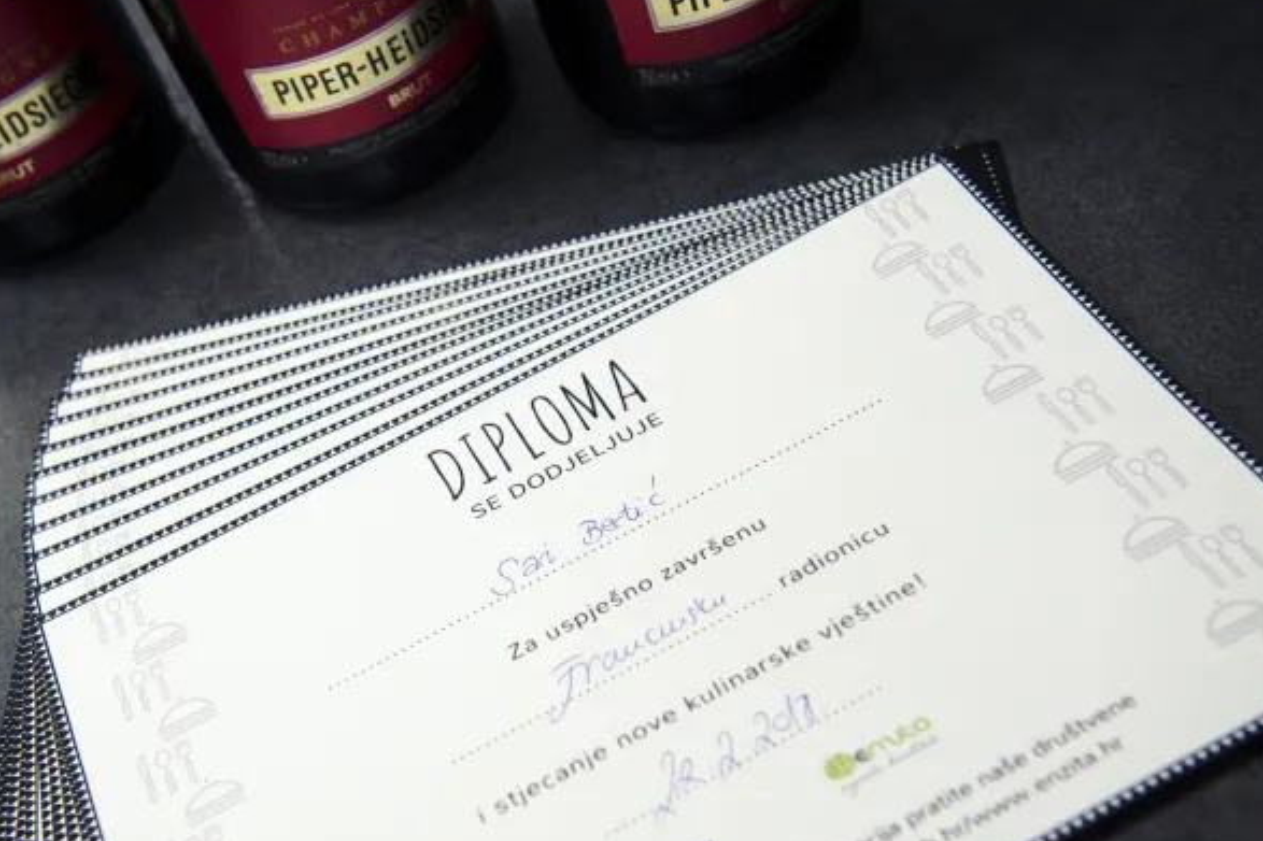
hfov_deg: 35.1
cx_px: 592
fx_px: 1999
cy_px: 485
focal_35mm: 57
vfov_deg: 23.7
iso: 1250
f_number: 6.3
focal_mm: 44
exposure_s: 1/100
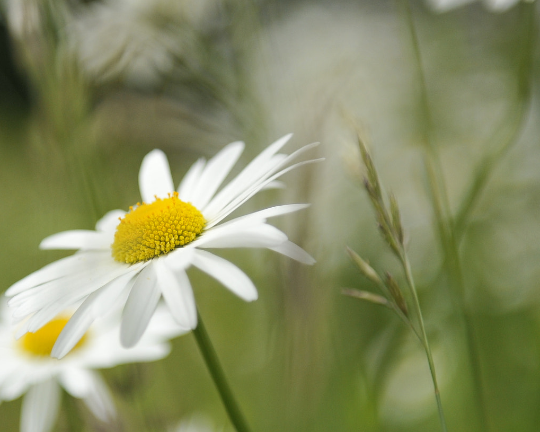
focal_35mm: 132
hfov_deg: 14.5
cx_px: 158
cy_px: 240
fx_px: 2109
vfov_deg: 11.7
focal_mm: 70
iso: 800
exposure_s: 1/8000
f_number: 2.8
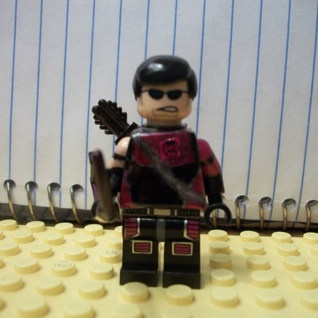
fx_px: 395
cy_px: 160
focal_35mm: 38
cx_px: 164
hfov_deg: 43.9
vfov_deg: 43.9
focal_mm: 5.7
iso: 160
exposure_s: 1/20
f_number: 2.9
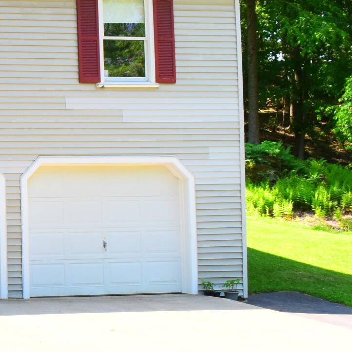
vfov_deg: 18.3
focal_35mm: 95
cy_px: 212
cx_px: -254
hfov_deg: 15.9
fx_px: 1093
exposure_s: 1/250
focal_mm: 18
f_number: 8
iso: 400
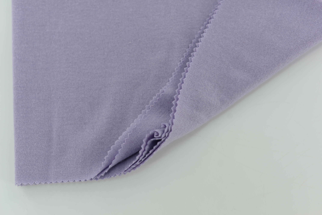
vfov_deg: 27.0
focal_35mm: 50
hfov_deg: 39.6
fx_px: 447
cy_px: 108
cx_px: 161
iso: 100
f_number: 3.5
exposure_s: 1/160
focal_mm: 50
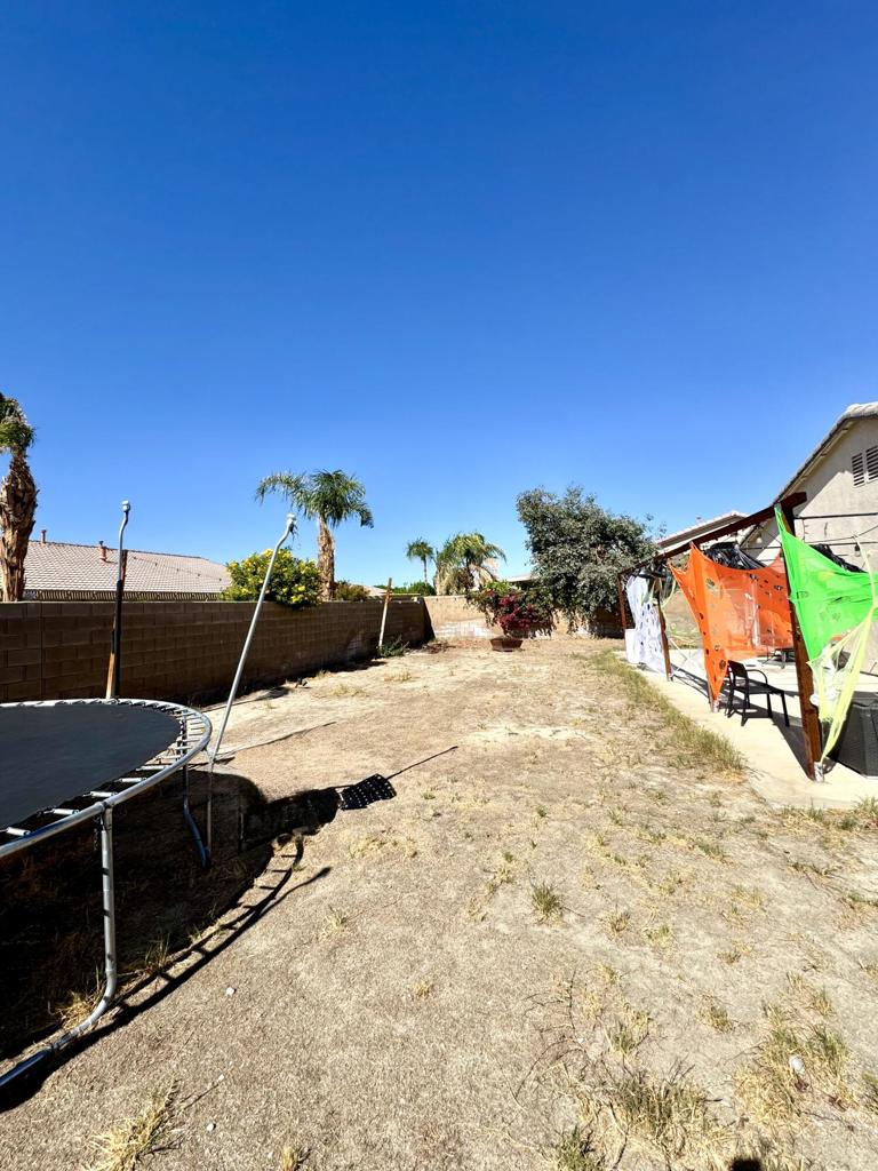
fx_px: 473
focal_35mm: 14
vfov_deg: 102.1
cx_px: 439
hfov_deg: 85.7
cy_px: 586
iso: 50
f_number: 2.2
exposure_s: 1/2770
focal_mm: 2.22
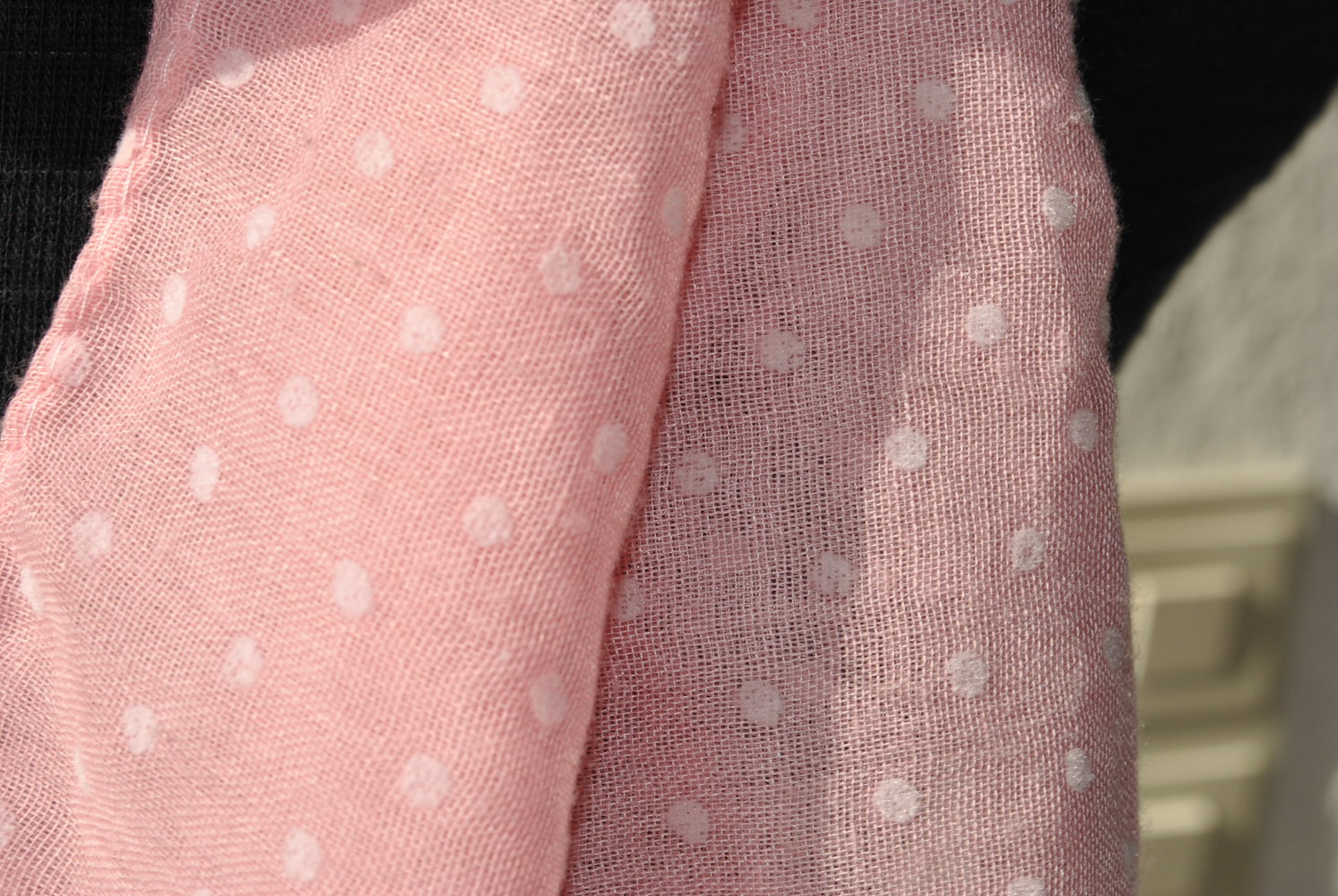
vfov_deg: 16.6
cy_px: 448
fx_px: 3070
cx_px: 669
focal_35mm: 82
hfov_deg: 24.6
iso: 100
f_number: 13
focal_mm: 55
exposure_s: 1/200
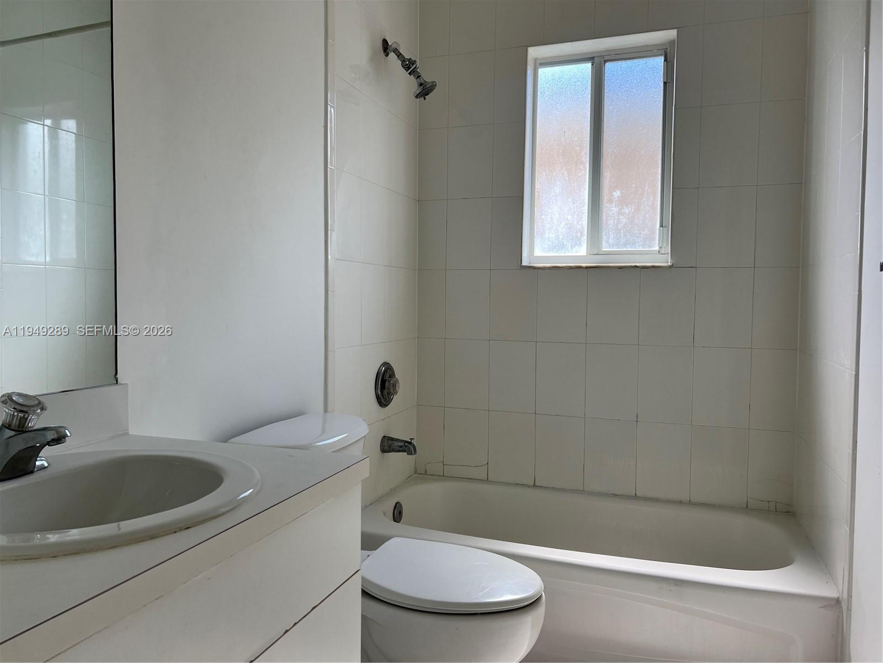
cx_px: 442
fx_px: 663
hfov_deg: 67.3
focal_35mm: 26
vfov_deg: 53.1
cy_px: 332
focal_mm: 5.7
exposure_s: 1/211
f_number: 1.5
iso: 50
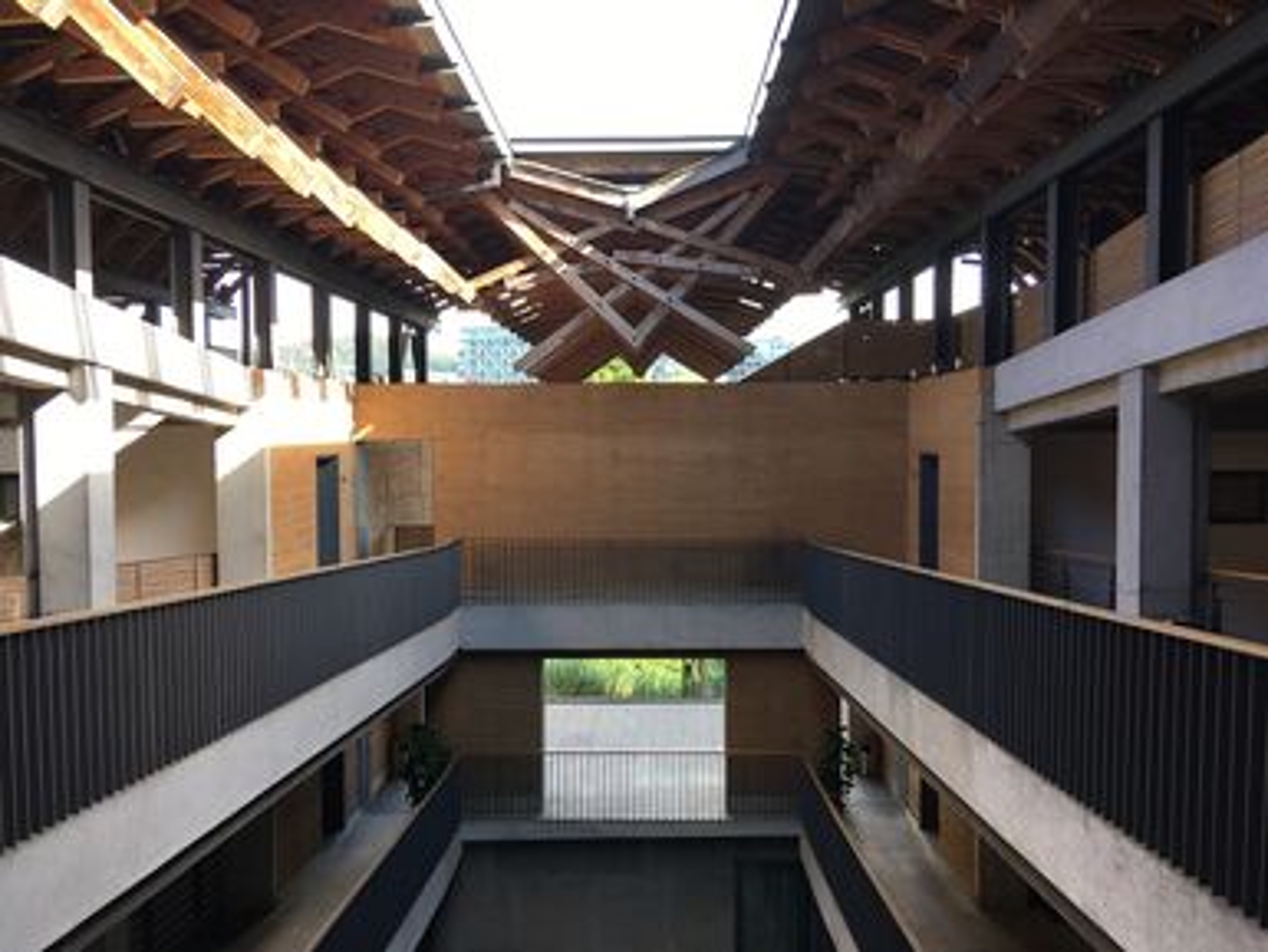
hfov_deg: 61.6
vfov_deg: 48.3
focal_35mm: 29
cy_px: 476
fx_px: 1063
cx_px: 634
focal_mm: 4.15
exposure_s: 1/109
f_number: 2.2
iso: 25
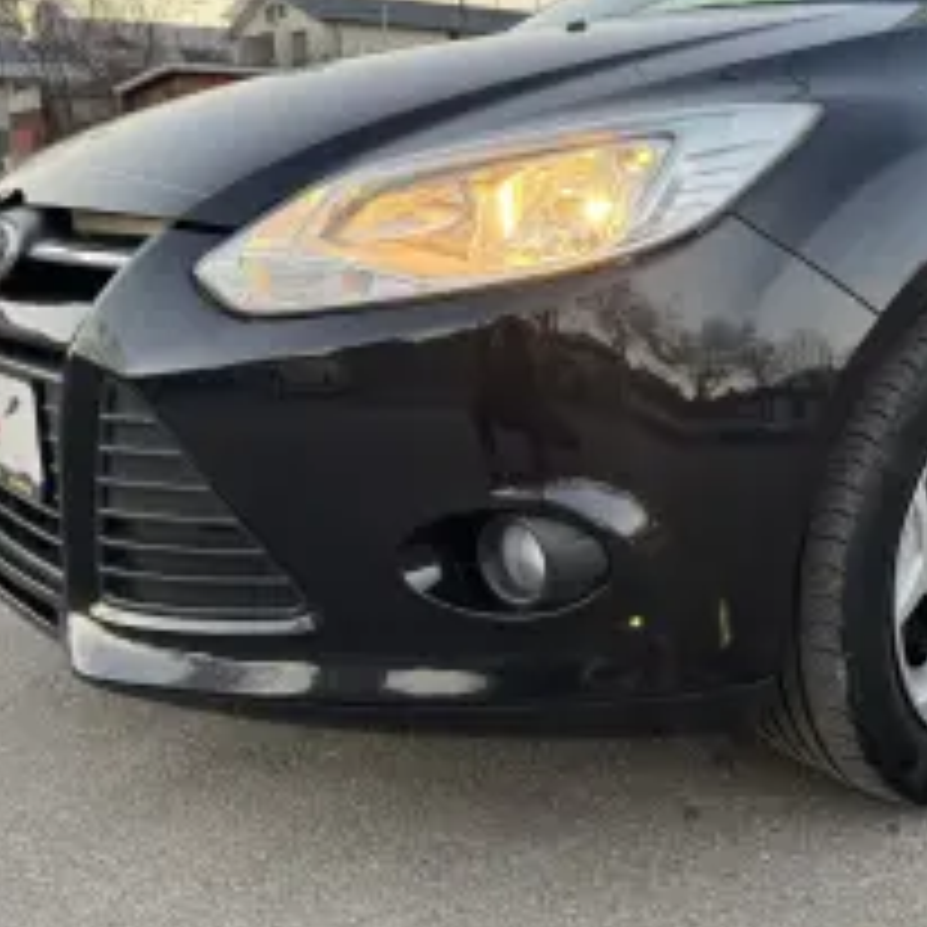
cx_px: 612
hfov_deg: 44.3
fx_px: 1121
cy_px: 414
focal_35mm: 37
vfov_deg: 44.9
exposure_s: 1/110
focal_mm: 6.76
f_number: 1.78
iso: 160
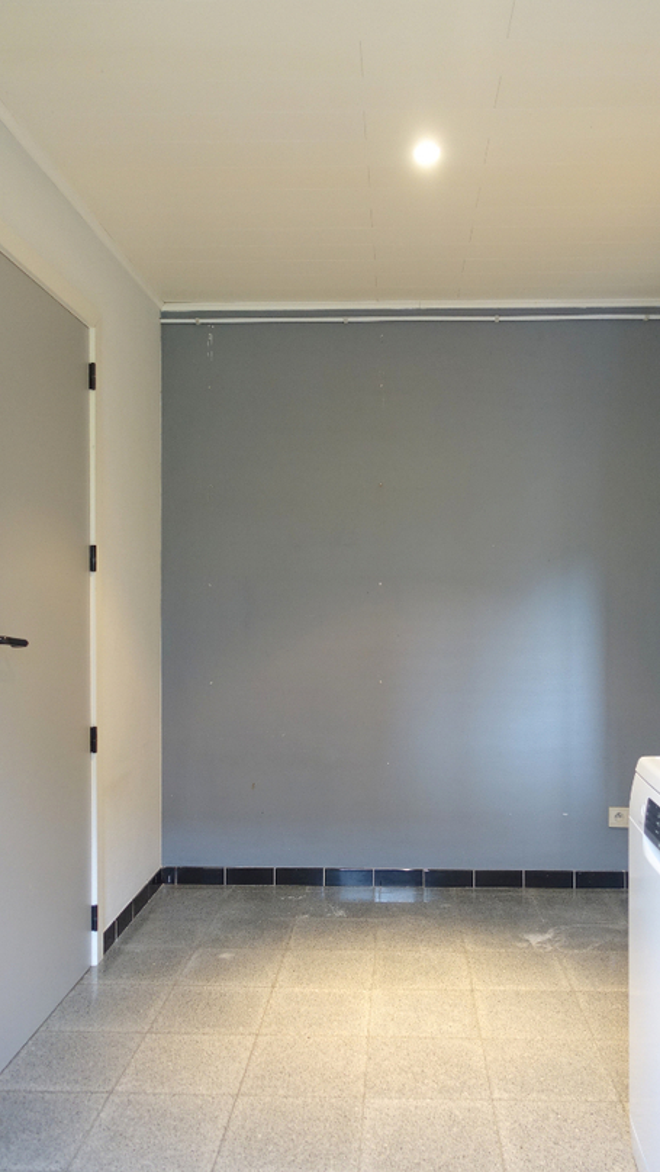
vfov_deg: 67.9
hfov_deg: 41.4
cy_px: 609
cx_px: 374
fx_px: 870
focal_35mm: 28
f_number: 1.8
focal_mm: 8.8
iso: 400
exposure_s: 1/30
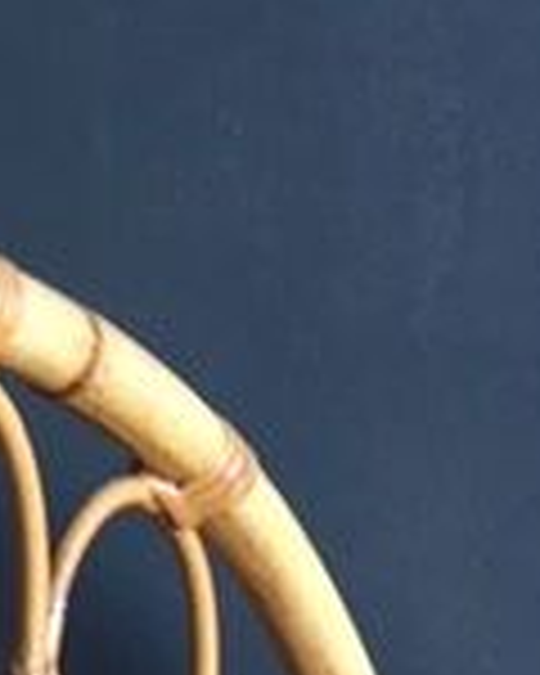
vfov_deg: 15.9
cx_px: -40
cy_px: 351
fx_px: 2417
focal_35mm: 121
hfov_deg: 12.5
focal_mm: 4.15
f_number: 2.2
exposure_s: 1/33
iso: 64
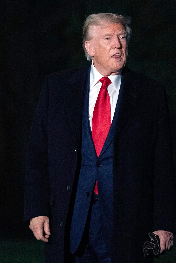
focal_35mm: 199
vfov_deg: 10.3
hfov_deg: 6.9
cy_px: 132
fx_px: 1459
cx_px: 100
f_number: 2.8
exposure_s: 1/160
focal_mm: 132
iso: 8000
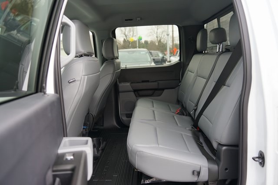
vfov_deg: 46.4
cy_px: 92
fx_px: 216
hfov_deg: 65.5
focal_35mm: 28
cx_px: 139
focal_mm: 28
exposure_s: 1/60
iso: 160
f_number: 4
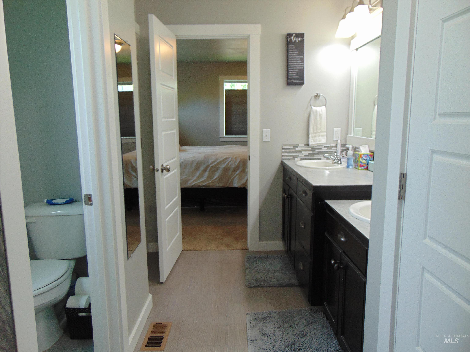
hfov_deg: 69.4
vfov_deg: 54.9
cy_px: 176
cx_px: 235
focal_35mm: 25
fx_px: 339
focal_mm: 4.5
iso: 100
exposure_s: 1/30
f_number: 3
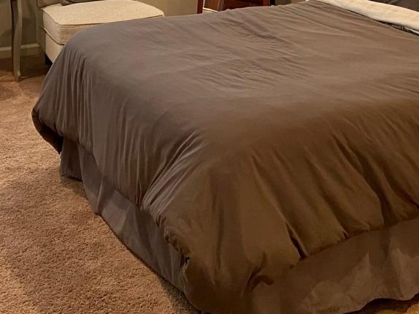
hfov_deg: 28.6
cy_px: -89
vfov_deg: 19.9
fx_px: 823
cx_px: 226
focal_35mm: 68
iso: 160
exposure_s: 1/60
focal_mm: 4.25
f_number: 1.8
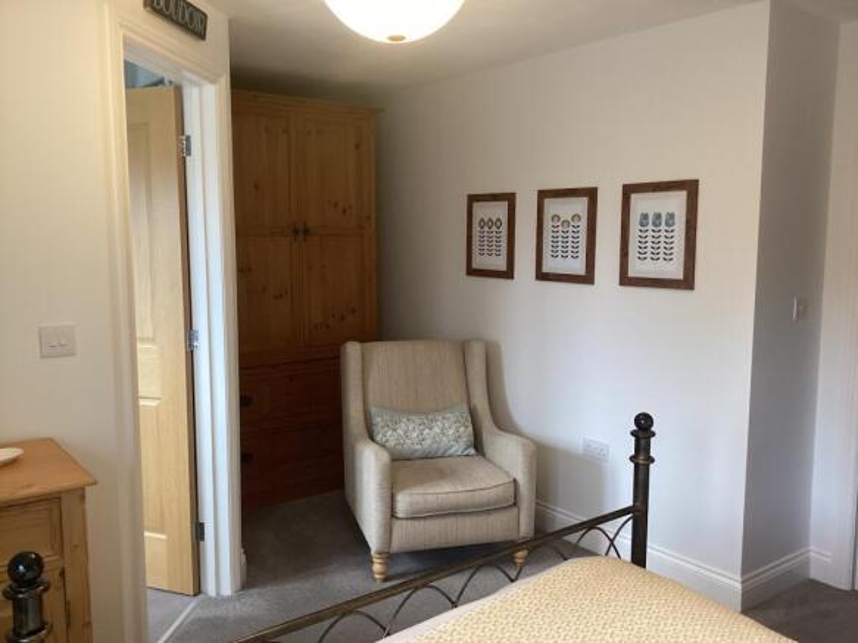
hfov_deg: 58.4
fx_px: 768
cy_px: 322
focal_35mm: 31
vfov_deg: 45.4
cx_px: 429
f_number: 2.4
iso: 250
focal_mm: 3.3
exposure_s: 1/60
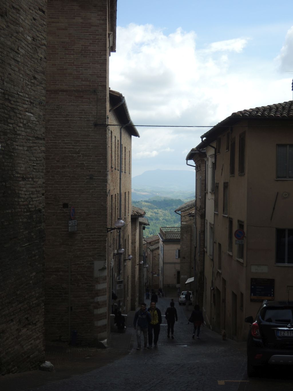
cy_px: 196
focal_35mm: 50
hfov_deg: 29.1
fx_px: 564
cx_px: 146
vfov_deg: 38.2
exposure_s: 1/1000
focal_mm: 9
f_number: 3.3
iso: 100
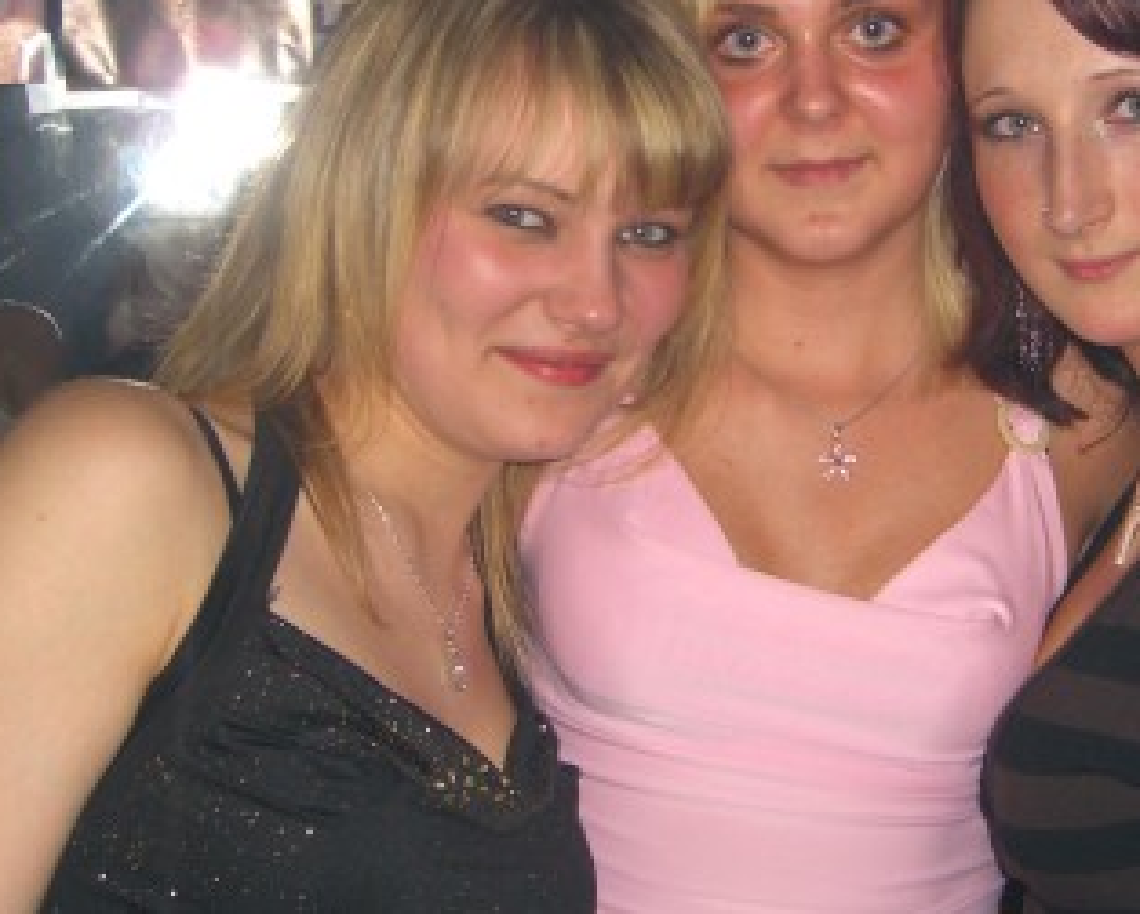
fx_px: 2398
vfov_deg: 21.5
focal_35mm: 71
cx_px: 776
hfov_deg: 26.6
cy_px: 350
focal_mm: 7.9
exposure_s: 1/60
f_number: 2.8
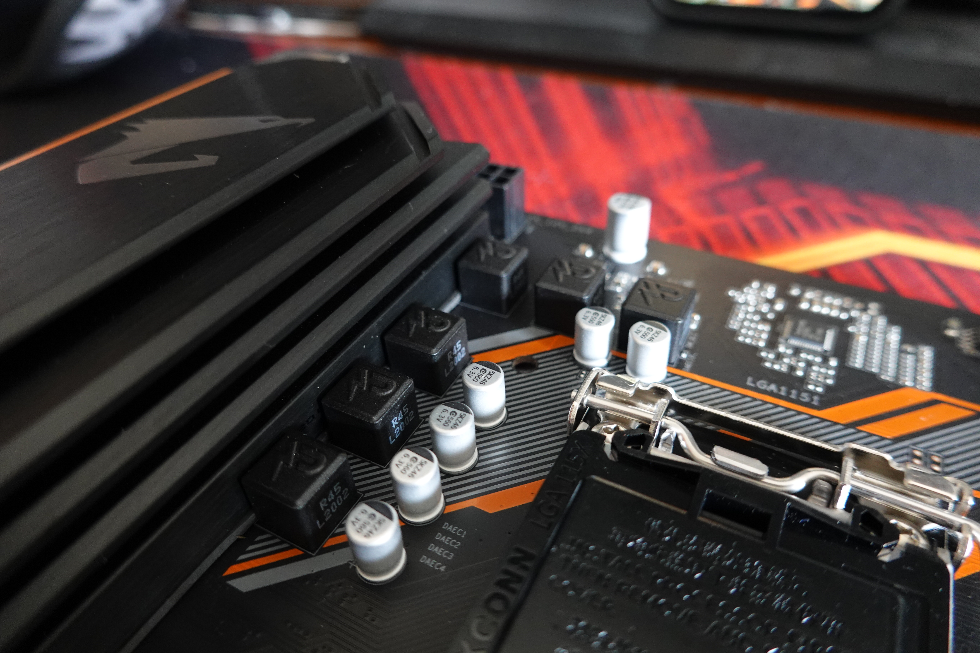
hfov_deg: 73.7
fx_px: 653
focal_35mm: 24
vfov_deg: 53.1
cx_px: 490
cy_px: 326
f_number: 2.8
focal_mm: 9
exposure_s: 1/10
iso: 800
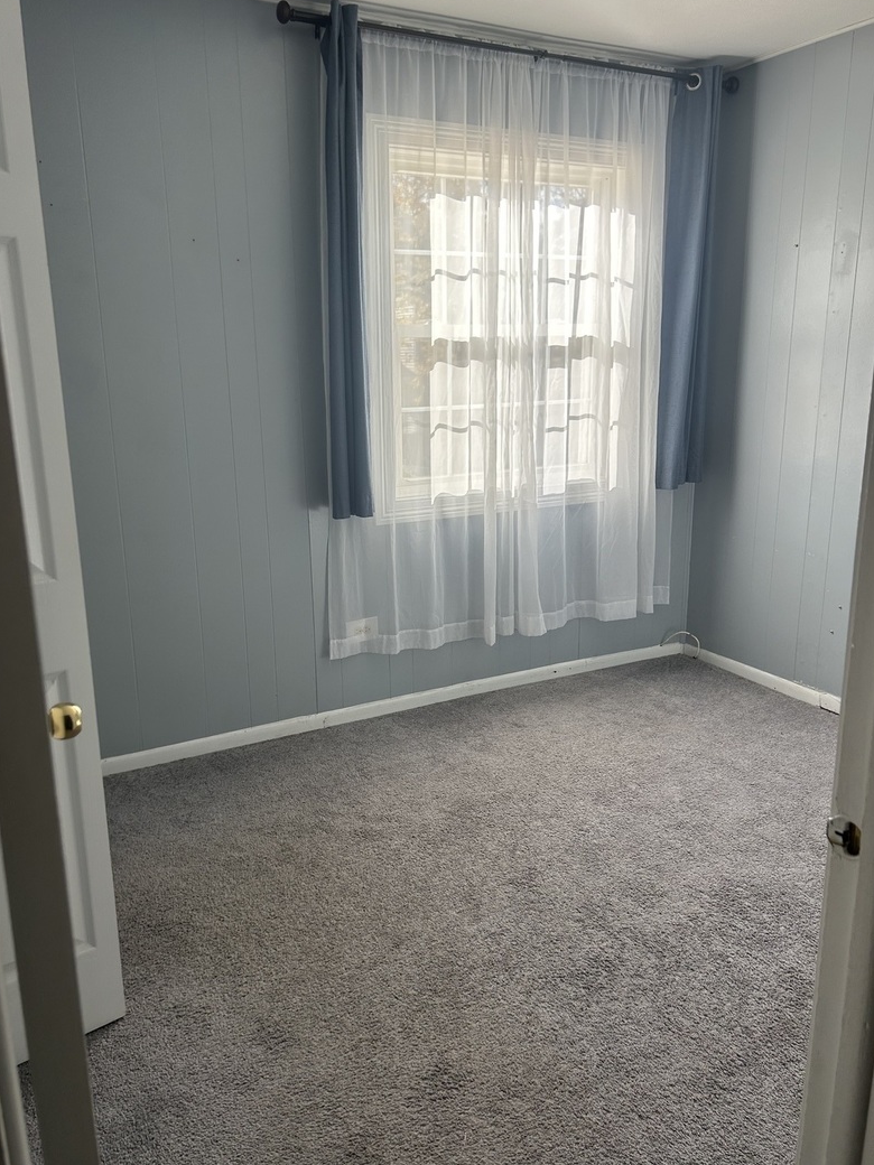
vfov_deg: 65.3
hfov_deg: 51.3
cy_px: 570
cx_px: 426
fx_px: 909
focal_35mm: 27
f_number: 1.5
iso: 50
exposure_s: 1/646
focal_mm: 5.7
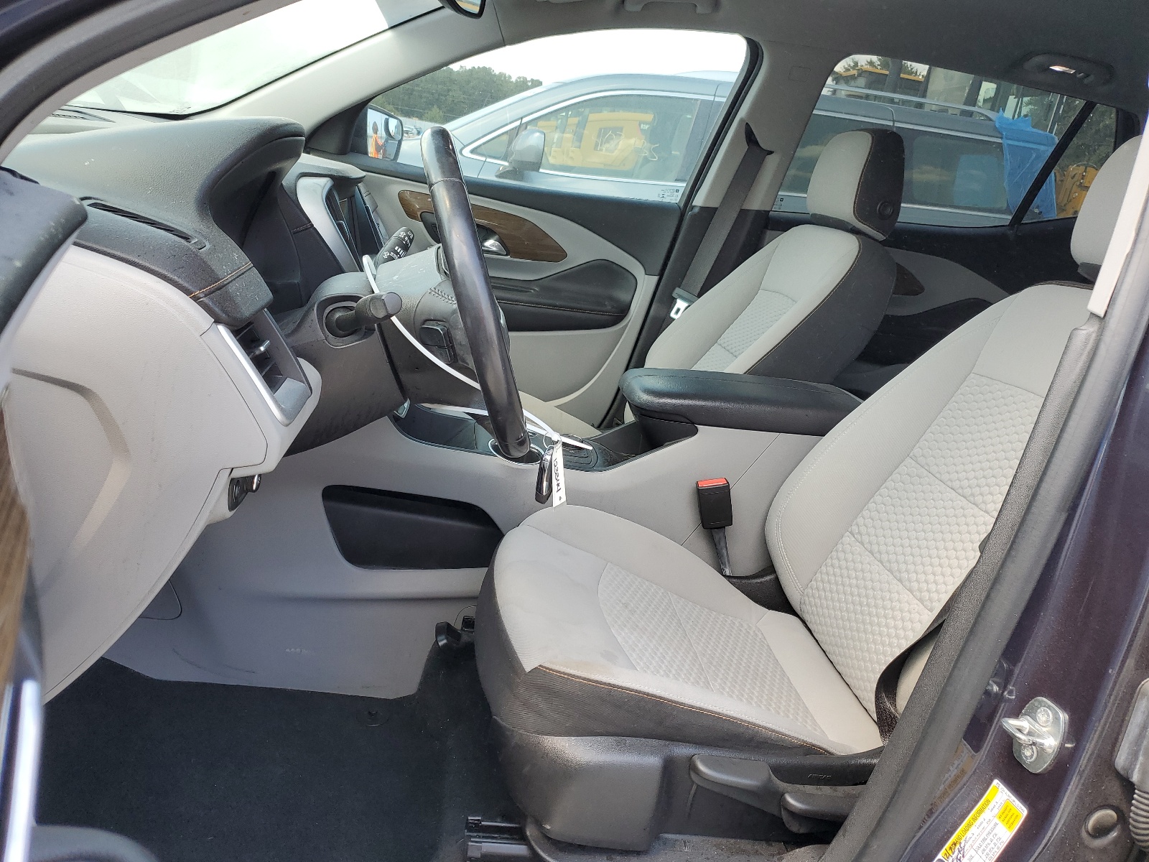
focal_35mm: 26
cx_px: 574
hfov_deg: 67.3
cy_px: 431
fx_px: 863
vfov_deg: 53.1
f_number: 1.5
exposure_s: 1/196
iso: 50
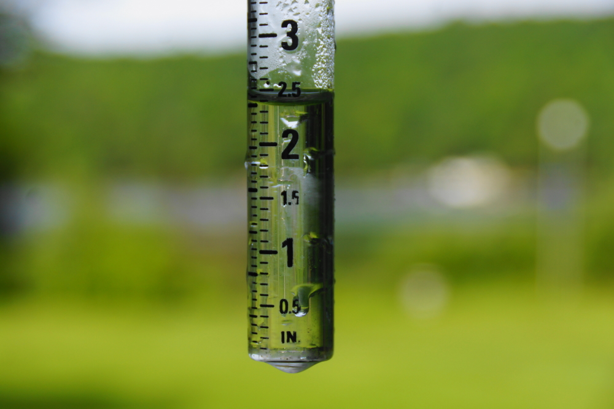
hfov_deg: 18.2
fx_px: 1918
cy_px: 204
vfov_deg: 12.2
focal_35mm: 112
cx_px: 307
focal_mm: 75
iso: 100
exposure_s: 1/125
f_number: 5.6
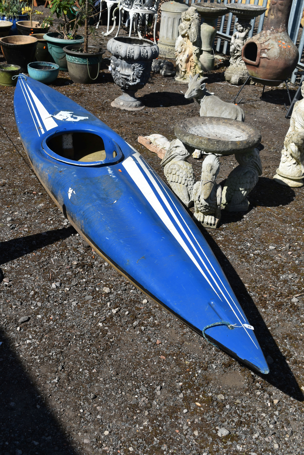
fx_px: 608
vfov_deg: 41.1
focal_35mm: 48
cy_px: 228
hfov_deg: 28.1
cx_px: 152
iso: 100
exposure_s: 1/320
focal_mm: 32
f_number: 9
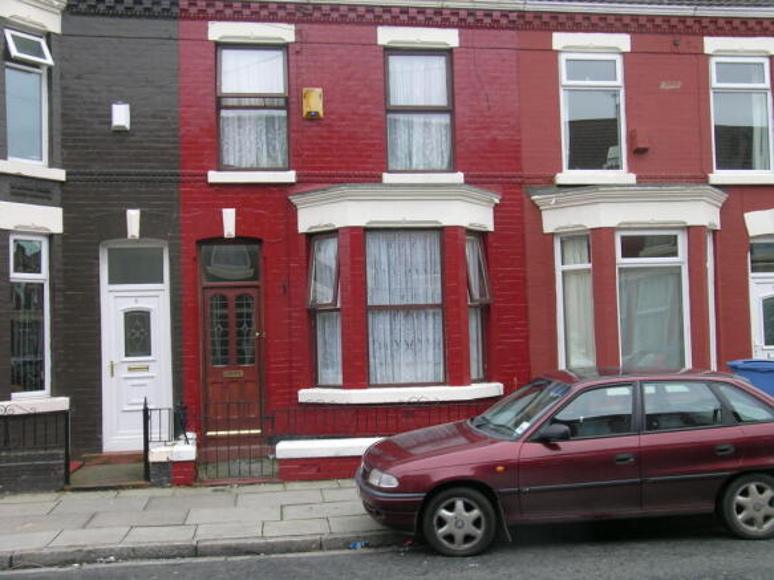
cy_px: 290
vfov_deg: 36.8
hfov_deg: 47.9
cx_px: 387
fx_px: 872
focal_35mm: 39
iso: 50
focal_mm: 8
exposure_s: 1/84
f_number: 3.9
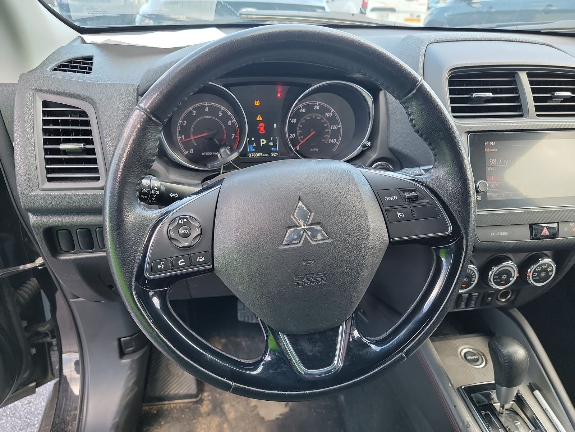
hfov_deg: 71.6
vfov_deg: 56.8
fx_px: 399
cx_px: 288
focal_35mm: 24
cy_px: 216
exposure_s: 1/59
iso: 131
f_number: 1.8
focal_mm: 6.7
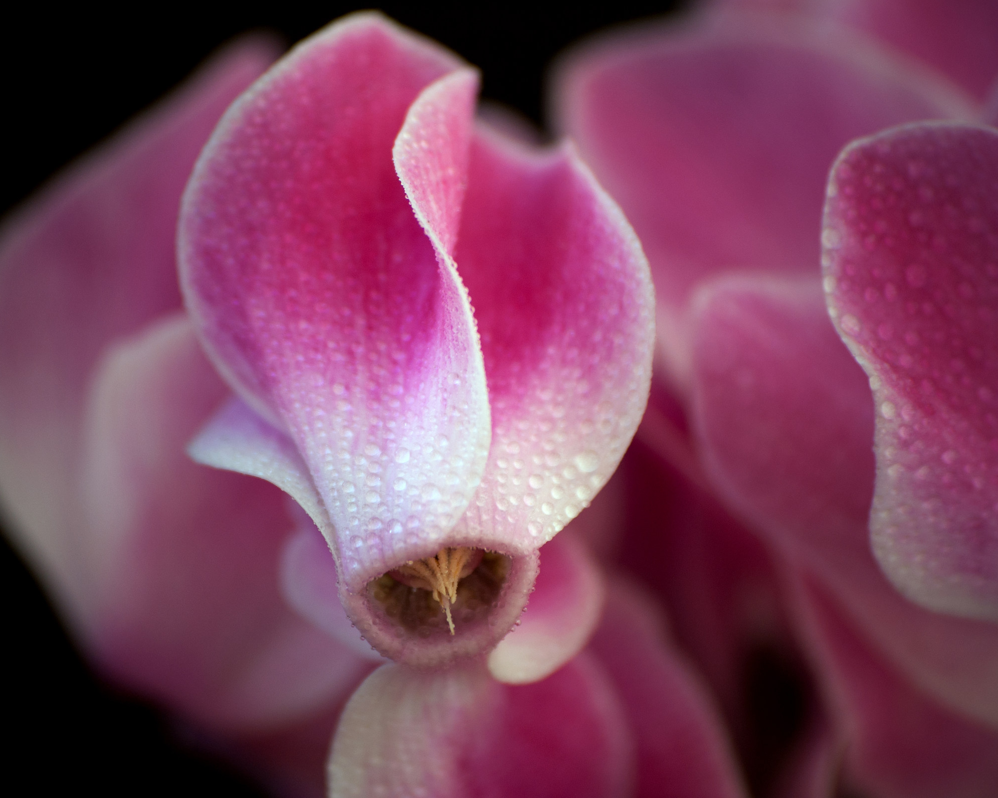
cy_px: 398
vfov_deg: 4.6
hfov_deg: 5.7
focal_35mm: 338
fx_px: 9984
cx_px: 429
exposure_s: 1/500
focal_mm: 200
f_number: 5.6
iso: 200
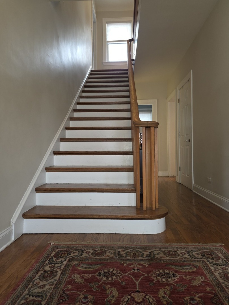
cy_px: 152
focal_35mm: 23
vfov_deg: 73.9
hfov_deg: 58.9
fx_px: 203
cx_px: 114
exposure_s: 1/60
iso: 125
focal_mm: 6.25
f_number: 1.7
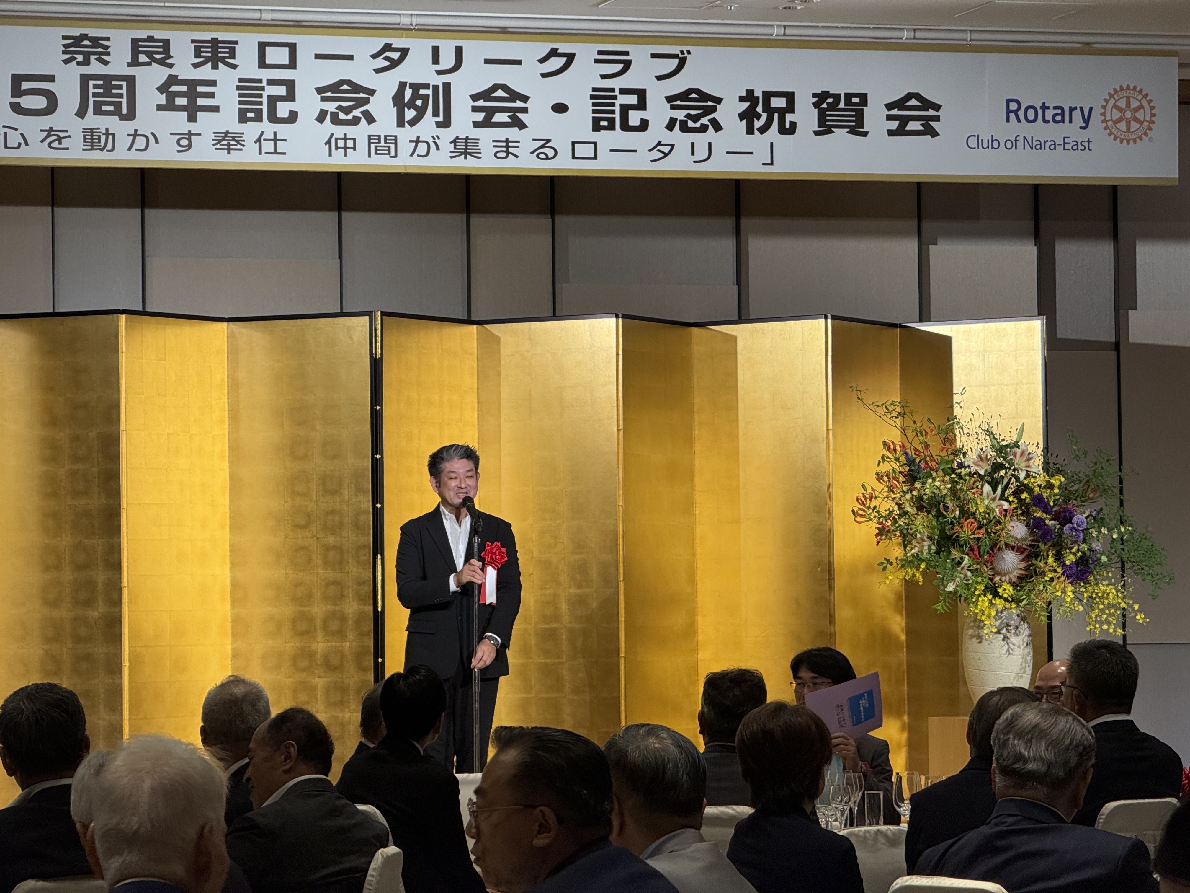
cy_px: 446
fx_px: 4125
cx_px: 595
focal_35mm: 120
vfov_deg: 12.3
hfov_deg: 16.4
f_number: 2.8
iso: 160
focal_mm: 15.66
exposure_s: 1/100
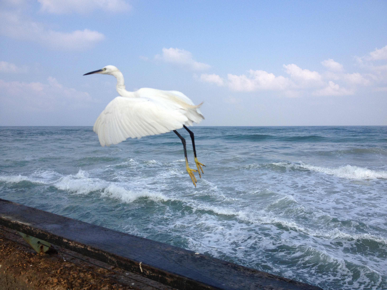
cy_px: 145
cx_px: 194
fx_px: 391
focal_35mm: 35
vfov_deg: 40.7
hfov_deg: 52.6
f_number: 2.4
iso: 50
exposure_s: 1/1453
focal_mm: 4.28
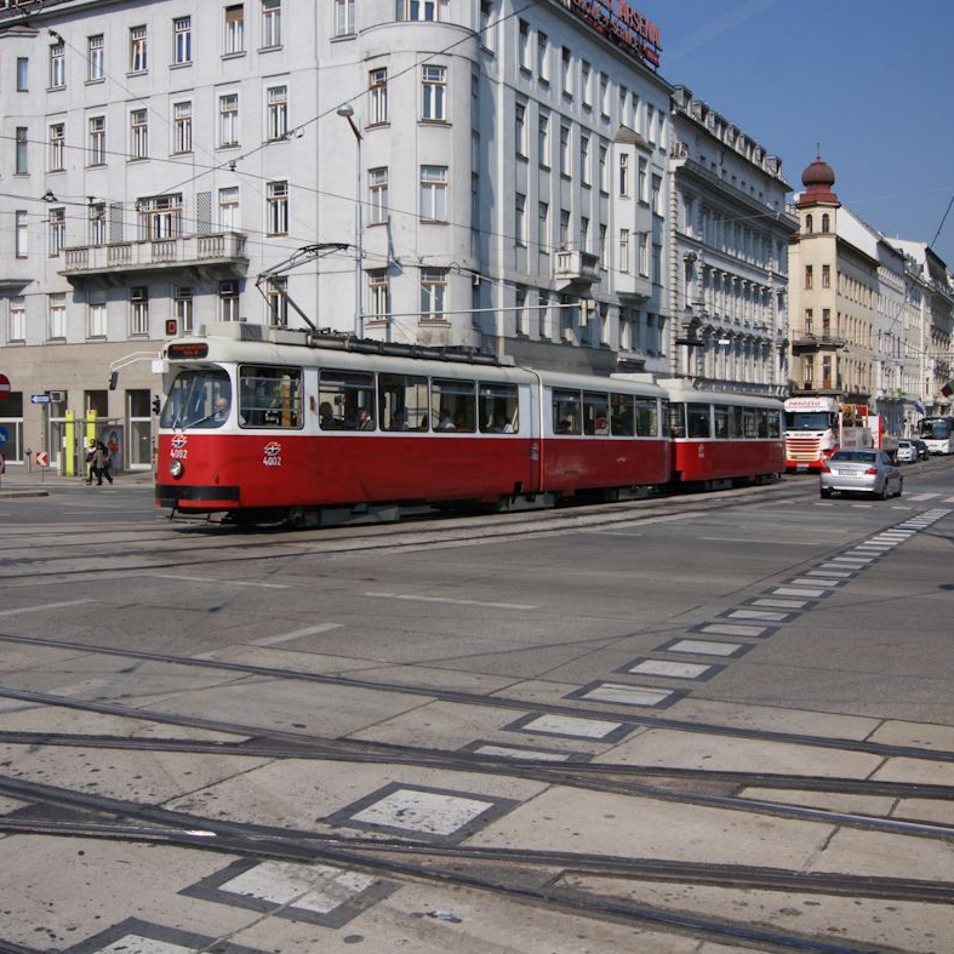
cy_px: 394
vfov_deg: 47.0
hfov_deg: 47.2
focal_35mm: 35
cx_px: 481
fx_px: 1091
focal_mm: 18
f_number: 8
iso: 200
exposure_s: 1/1000
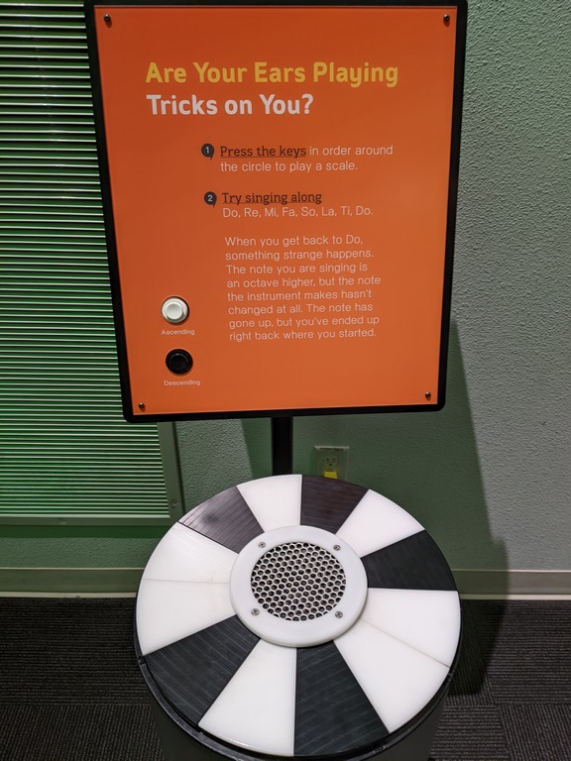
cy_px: 380
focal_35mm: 27
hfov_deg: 51.4
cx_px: 286
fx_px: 594
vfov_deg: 65.3
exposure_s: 1/24
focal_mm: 4.44
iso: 56
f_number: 1.8
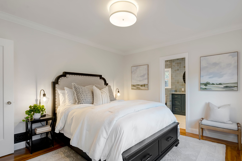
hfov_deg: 93.2
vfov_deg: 70.4
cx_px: 125
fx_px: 114
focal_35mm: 17
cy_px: 85
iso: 800
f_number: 8
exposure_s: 1/50
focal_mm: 16
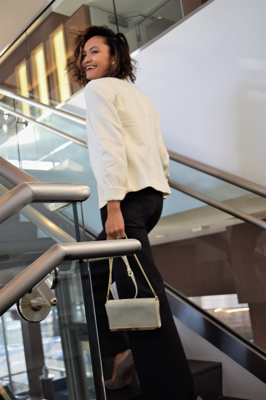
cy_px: 200
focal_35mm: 40
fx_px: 449
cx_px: 133
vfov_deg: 47.9
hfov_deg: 33.0
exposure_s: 1/80
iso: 400
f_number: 4.5
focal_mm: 27
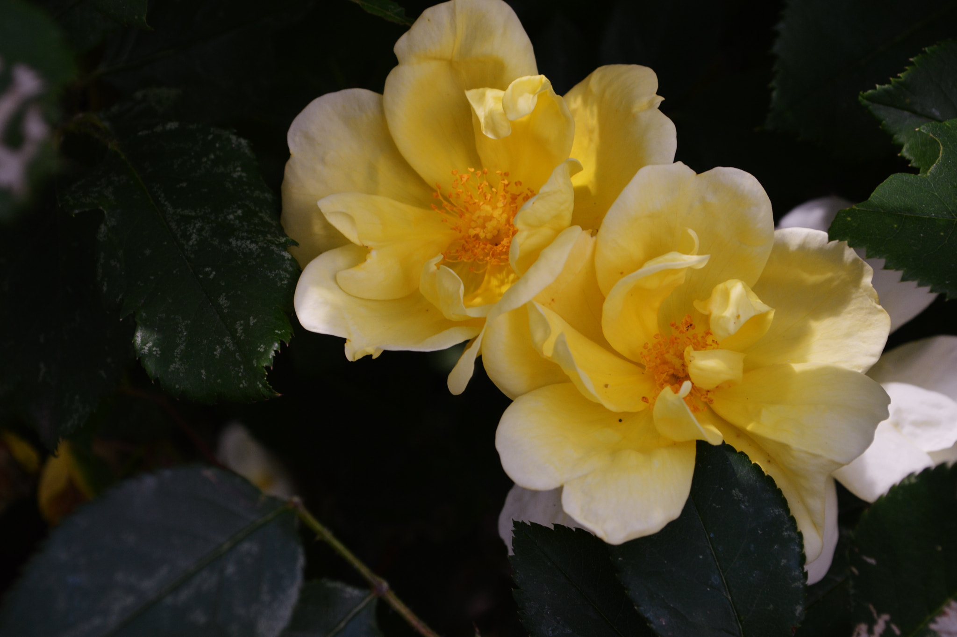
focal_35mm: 82
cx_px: 478
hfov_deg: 24.6
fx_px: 2191
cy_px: 318
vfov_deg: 16.5
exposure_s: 1/80
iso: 400
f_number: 8
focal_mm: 55
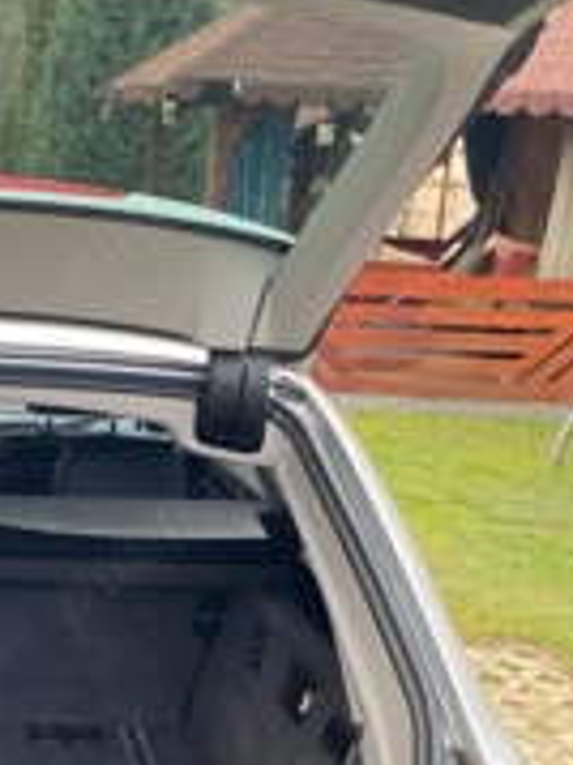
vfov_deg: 32.7
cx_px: -56
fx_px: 1282
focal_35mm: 58
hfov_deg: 23.6
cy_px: 568
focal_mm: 4.25
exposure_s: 1/122
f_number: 1.8
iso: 64
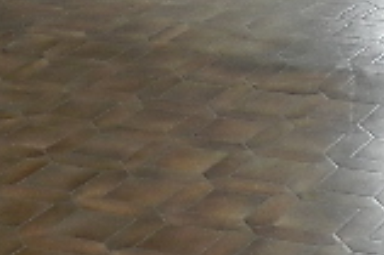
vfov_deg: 8.2
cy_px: -335
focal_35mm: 155
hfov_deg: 13.2
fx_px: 1652
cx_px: 318
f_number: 3.4
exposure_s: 1/30
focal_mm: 4
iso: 160
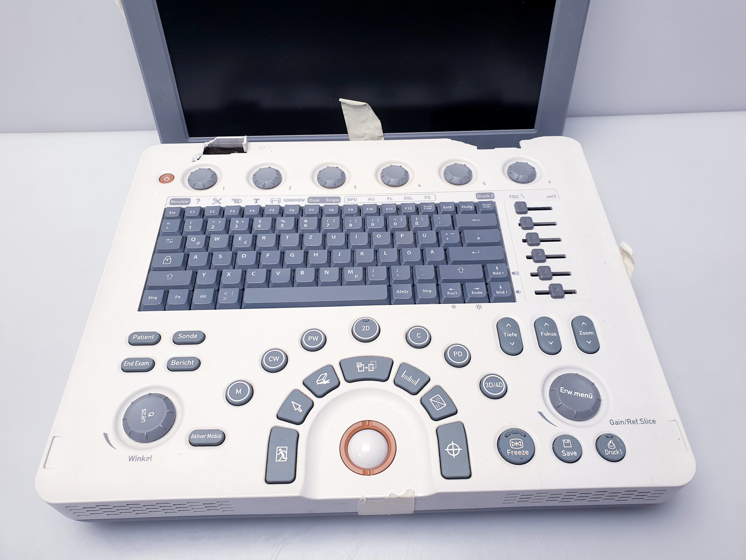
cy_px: 280
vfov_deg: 53.1
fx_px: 560
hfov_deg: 67.3
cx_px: 373
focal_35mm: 26
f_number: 2.4
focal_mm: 4.3
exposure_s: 1/50
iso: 50
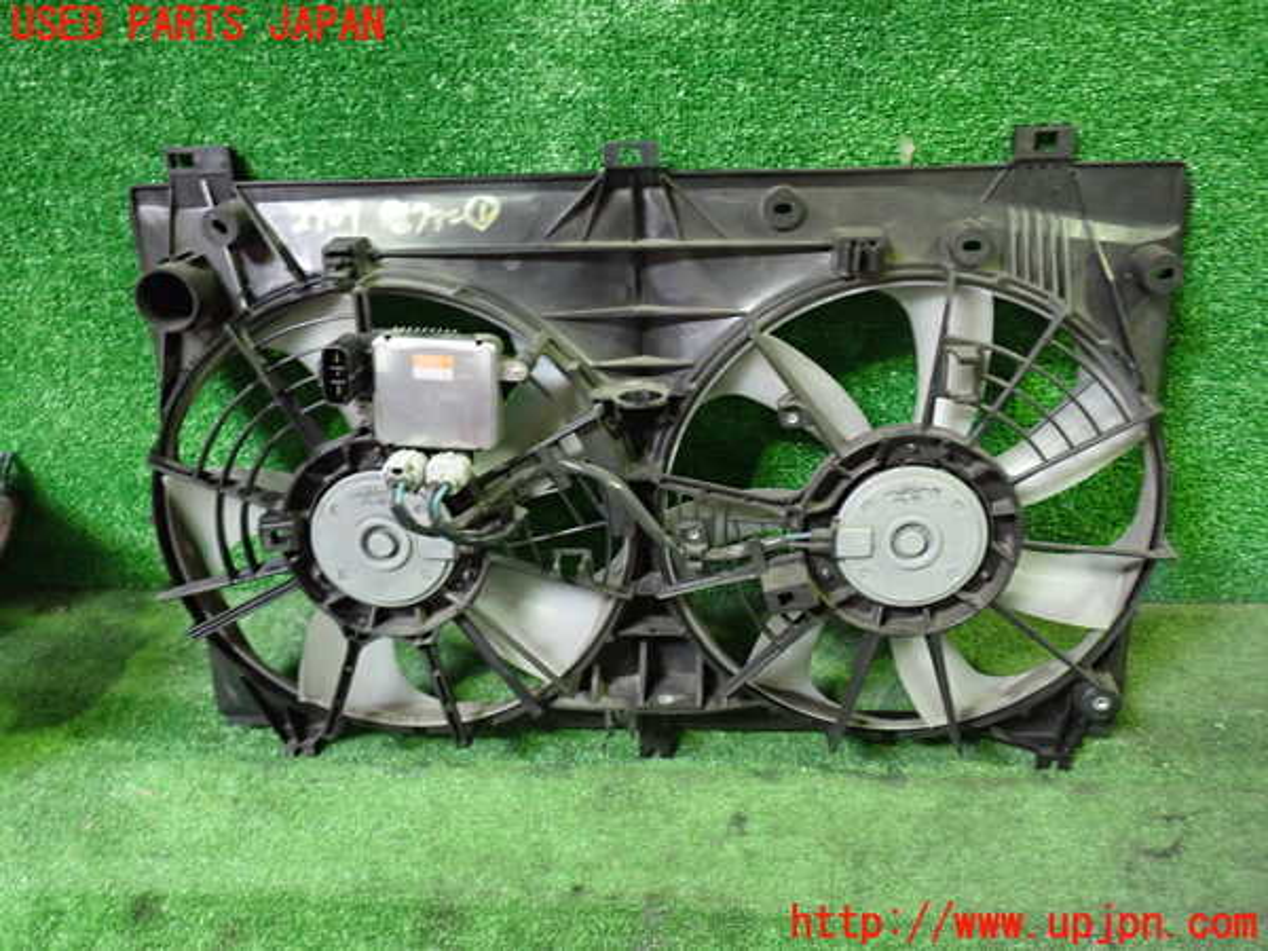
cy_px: 476
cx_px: 634
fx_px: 1099
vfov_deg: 46.8
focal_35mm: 30
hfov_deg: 60.0
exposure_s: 1/30
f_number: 2.3
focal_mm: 5.4
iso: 640
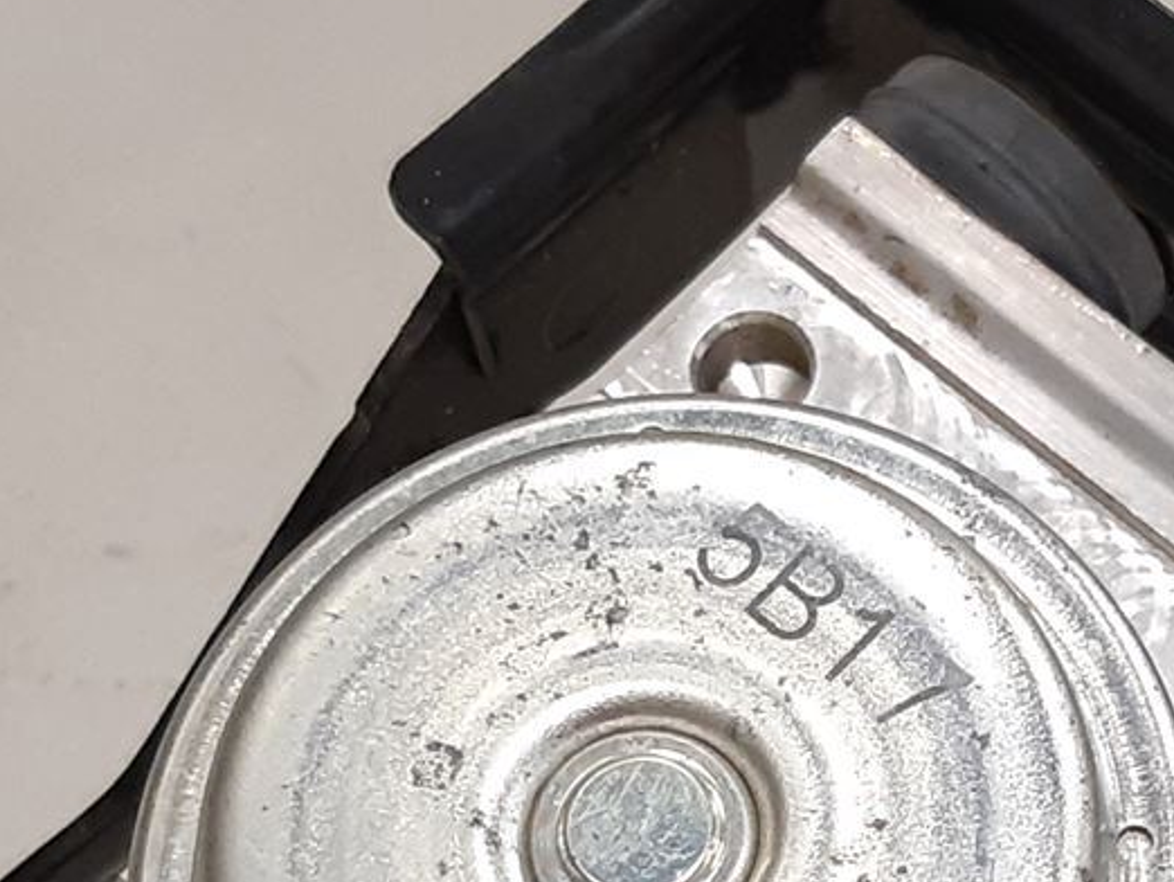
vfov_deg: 14.2
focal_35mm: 102
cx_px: 1037
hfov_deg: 18.9
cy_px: 972
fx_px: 3461
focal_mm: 3.93
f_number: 1.7
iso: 160
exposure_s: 1/50
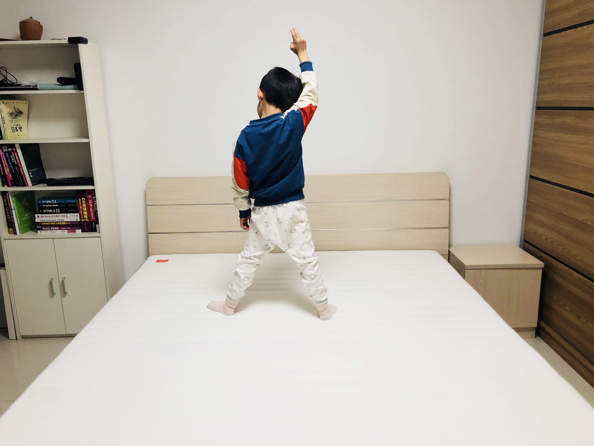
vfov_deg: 49.7
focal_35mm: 28
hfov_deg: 63.4
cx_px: 297
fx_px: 480
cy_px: 223
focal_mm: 3.99
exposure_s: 1/25
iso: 32
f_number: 1.8
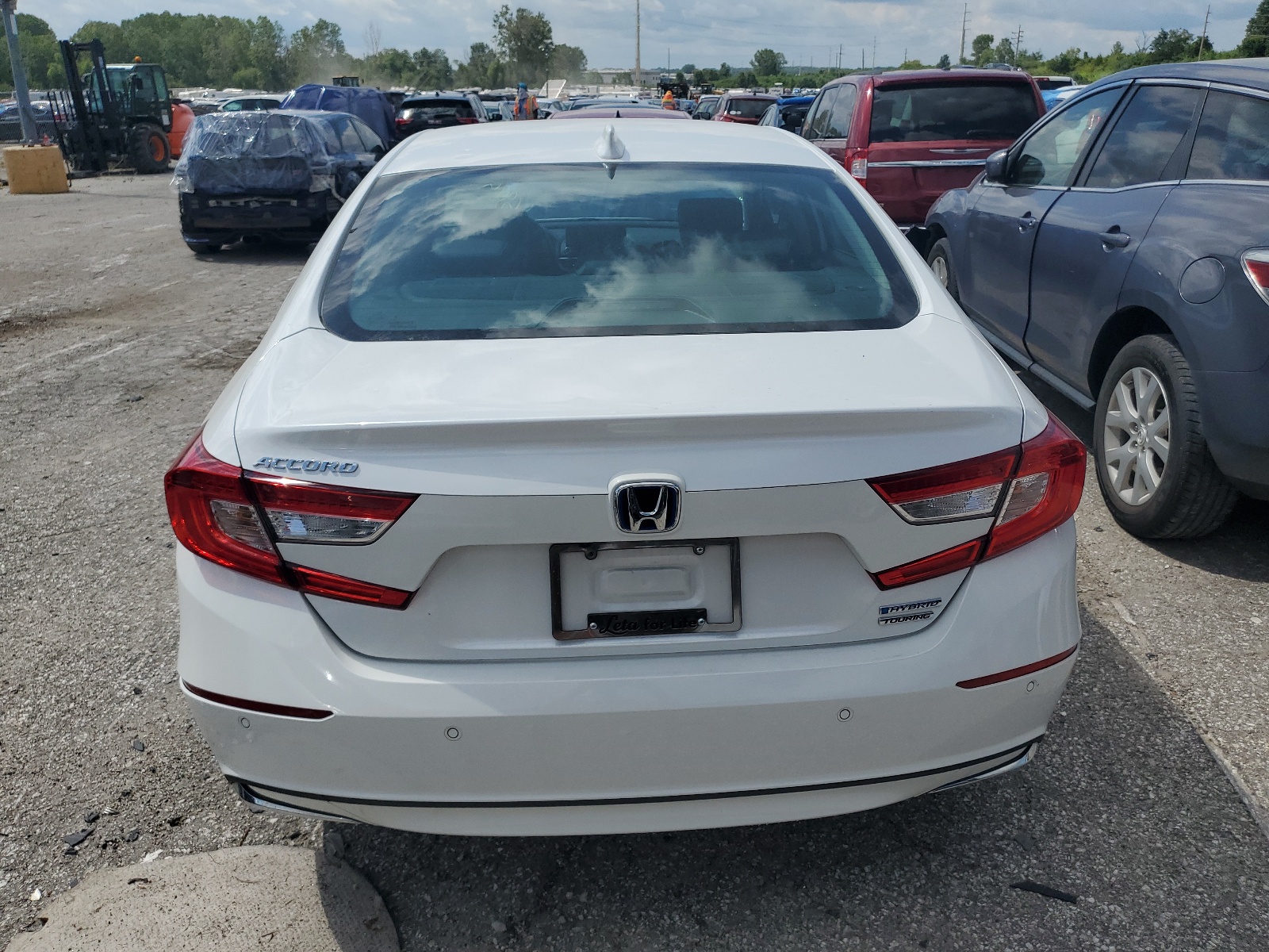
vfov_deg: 53.1
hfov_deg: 67.3
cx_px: 634
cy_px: 476
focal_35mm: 26
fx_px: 953
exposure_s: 1/10000
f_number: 1.5
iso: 50
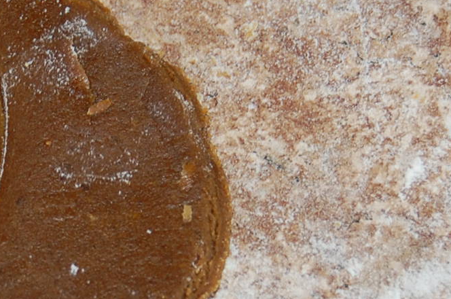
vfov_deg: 6.7
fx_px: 2551
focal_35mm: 204
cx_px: 20
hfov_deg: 10.0
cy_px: 184
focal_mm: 40
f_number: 5
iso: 400
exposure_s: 1/60
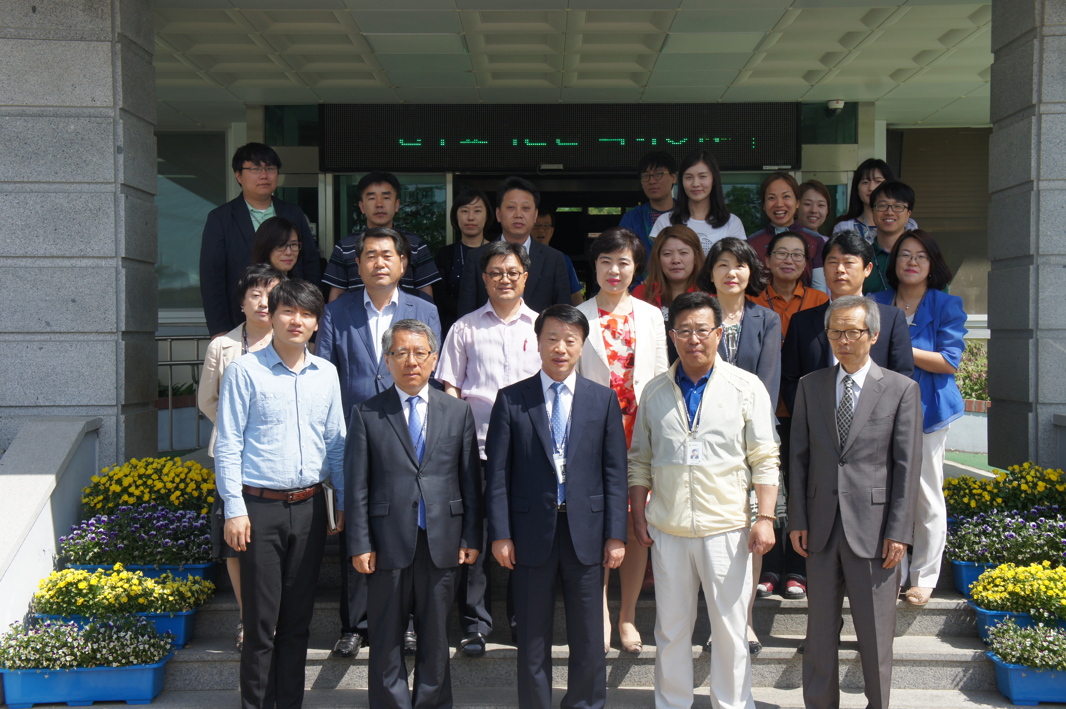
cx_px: 533
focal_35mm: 48
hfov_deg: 41.1
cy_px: 354
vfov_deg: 28.0
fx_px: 1420
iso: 200
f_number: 8
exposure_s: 1/320
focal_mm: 32
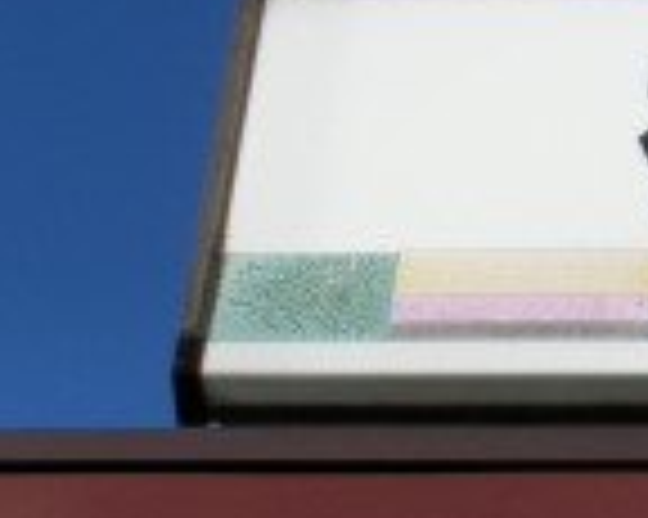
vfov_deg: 6.8
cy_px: 117
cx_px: 1422
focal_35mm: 226
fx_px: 4331
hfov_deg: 8.0
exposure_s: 1/800
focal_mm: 9.3
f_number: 4.7
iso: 80
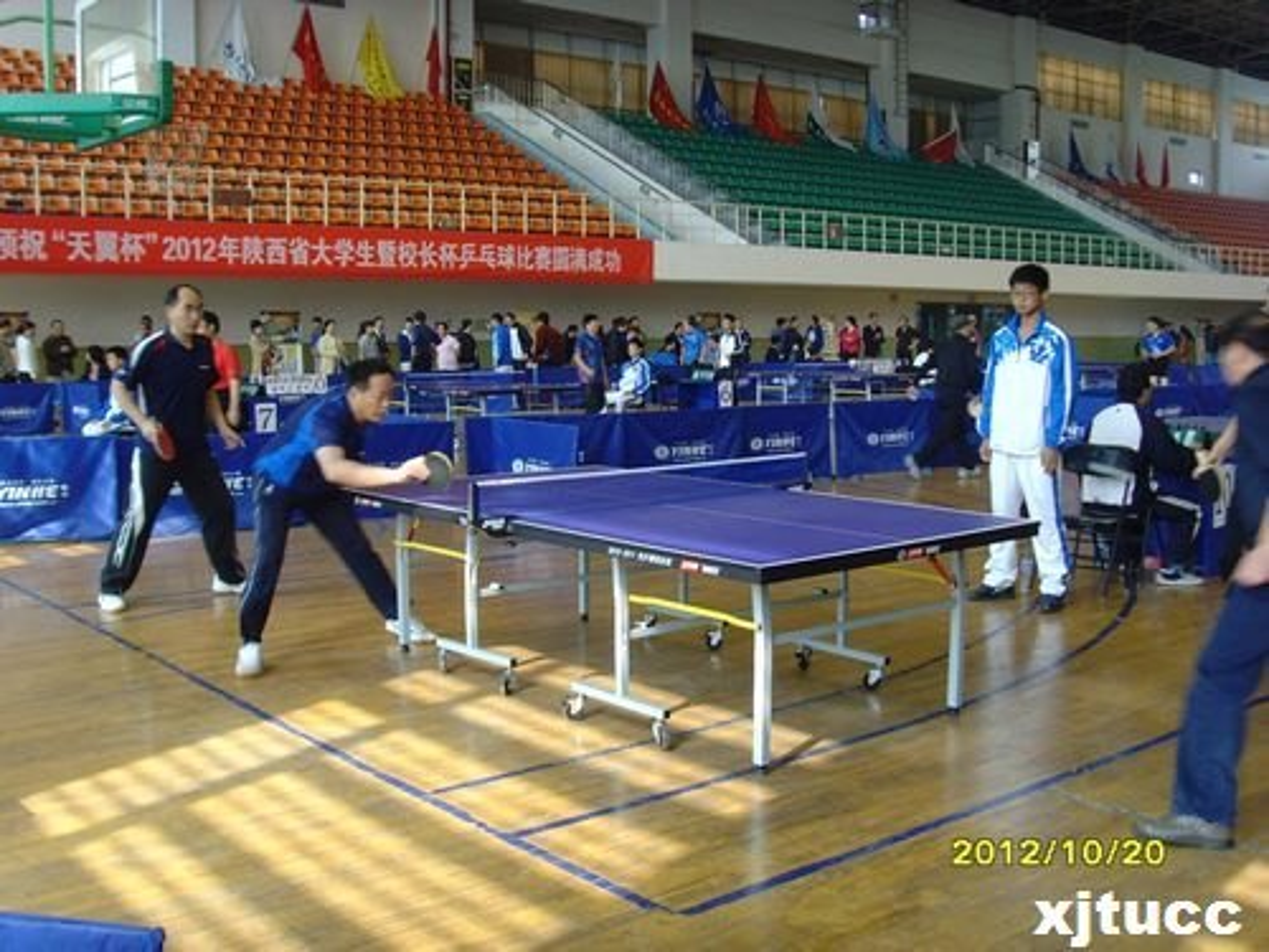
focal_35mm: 39
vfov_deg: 36.8
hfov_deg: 47.9
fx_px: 1430
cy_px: 476
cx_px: 634
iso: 100
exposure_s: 1/45
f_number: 3.5
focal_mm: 6.6
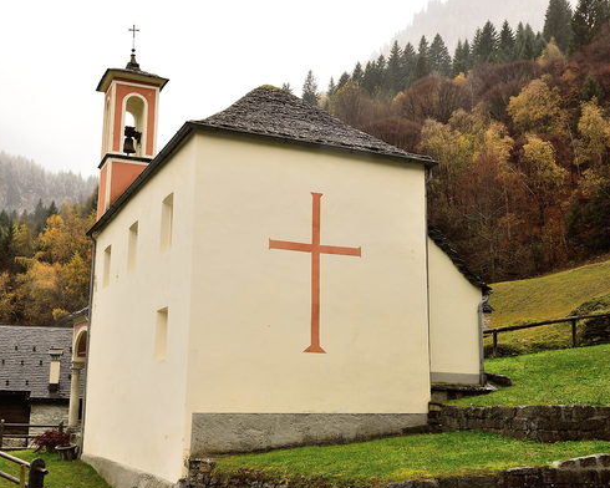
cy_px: 244
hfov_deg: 40.3
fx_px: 830
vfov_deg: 32.7
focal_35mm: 46
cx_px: 285
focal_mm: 40
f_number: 11
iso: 400
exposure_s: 1/8
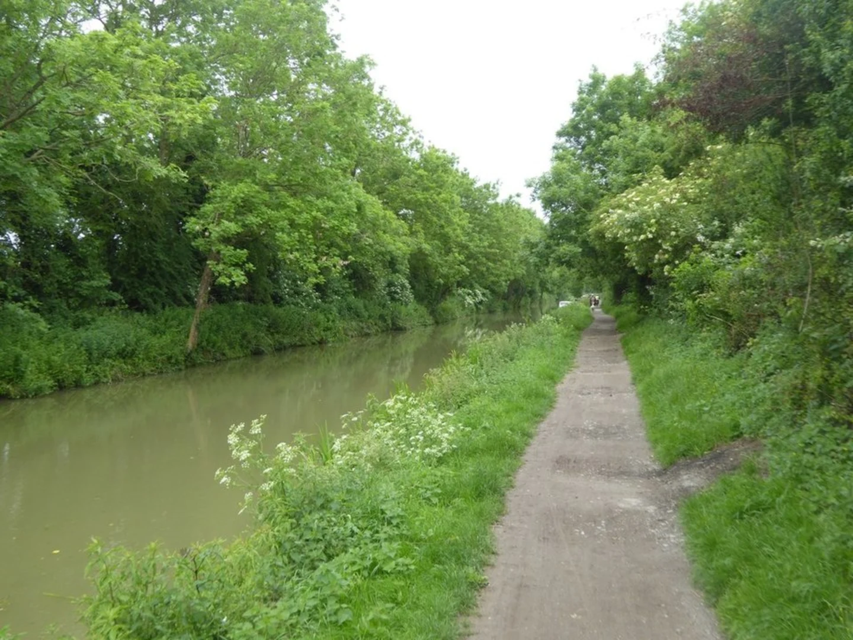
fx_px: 887
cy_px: 320
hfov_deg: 51.4
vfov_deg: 39.7
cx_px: 426
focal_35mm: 36
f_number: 3.7
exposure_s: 1/100
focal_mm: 6.3
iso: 100
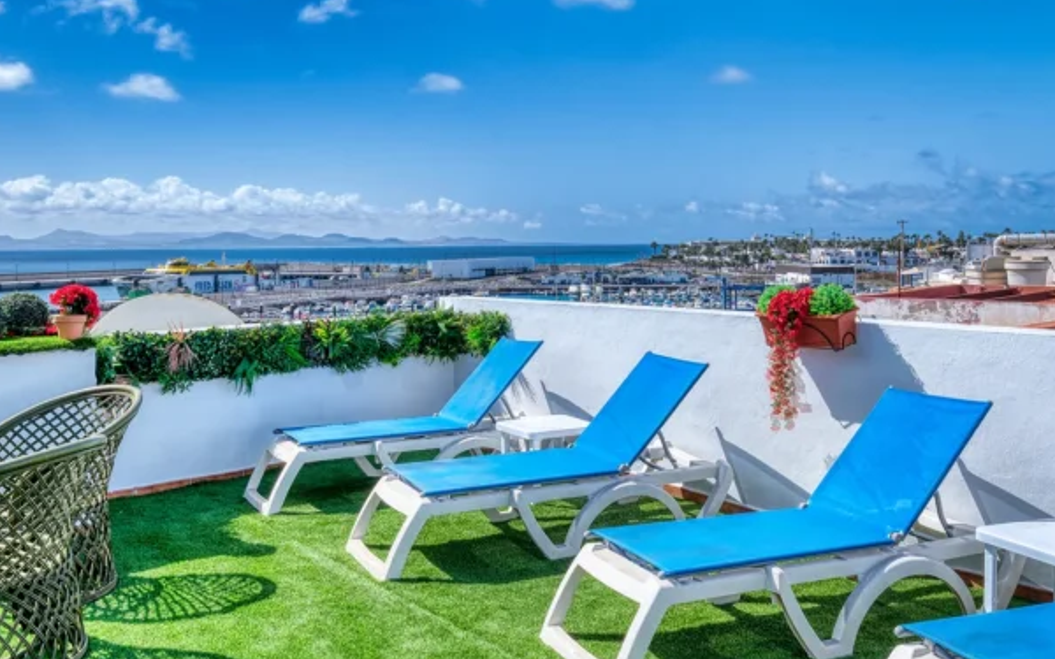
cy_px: 255
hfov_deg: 58.1
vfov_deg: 38.1
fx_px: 949
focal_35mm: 33
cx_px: 575
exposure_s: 1/125
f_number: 11
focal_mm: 16
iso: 125
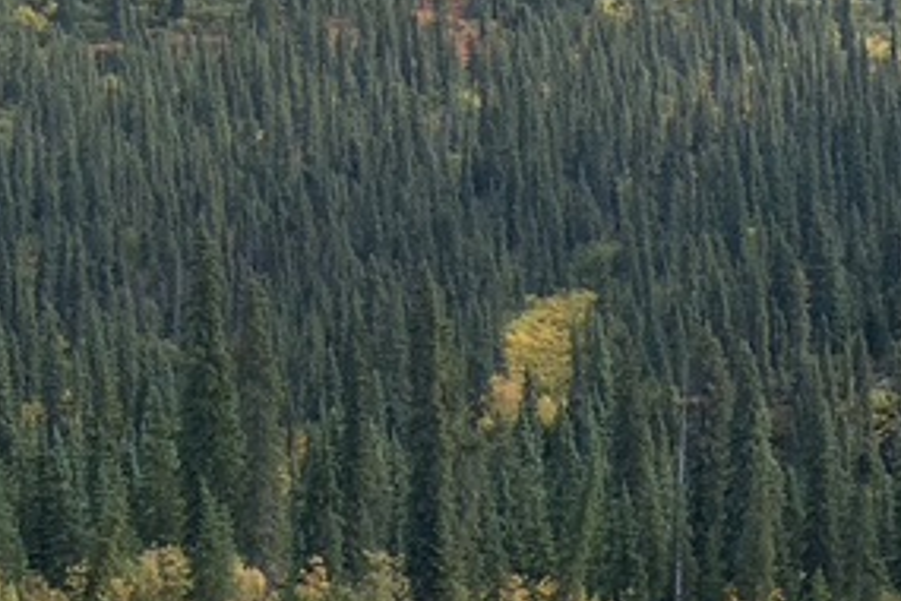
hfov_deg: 10.4
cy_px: 335
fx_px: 4855
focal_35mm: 194
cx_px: -145
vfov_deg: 7.1
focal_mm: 6
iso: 16
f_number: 2.4
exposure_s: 1/505
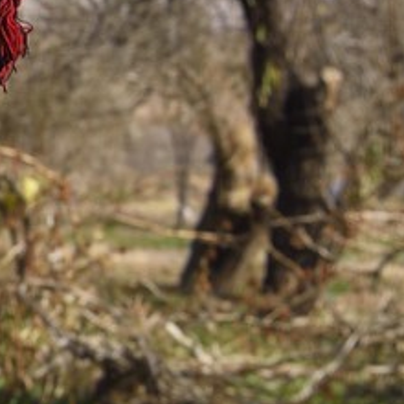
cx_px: -1003
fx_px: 3671
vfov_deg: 6.3
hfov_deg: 5.7
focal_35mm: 278
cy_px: 114
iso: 200
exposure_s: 1/250
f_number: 9
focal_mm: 45
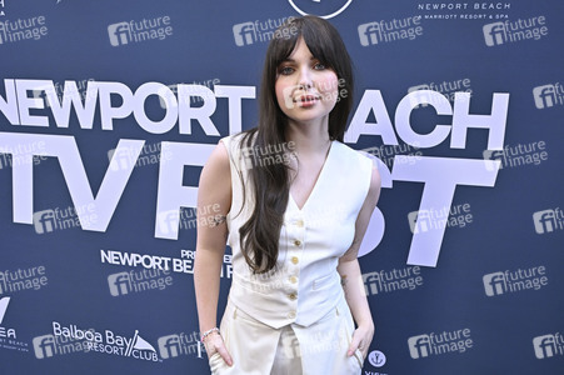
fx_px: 485
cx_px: 282
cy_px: 188
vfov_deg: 42.3
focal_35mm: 31
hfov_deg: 60.3
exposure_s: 1/320
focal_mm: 31
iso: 1000
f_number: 6.3
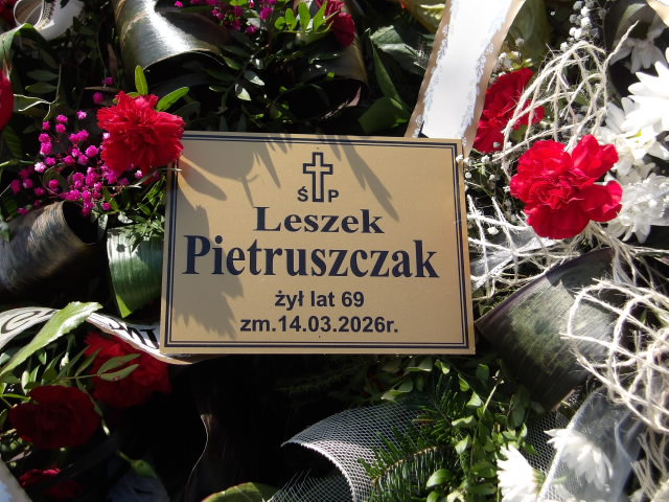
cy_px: 251
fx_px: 812
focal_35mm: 42
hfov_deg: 44.8
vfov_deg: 34.3
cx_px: 334
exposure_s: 1/449
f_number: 3.7
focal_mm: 7.6
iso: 100
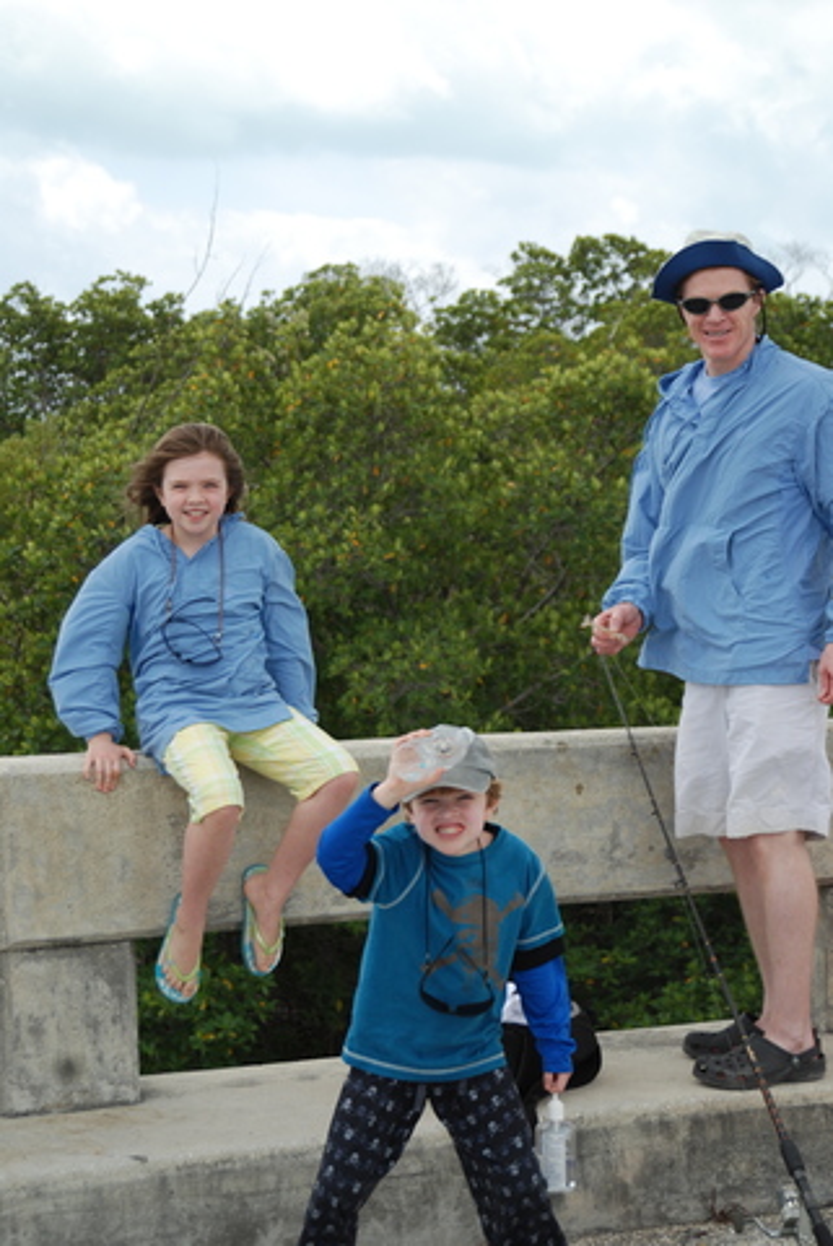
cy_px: 623
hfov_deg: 15.2
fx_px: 3117
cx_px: 416
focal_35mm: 90
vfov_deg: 22.6
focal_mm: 60
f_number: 5.6
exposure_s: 1/500
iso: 160
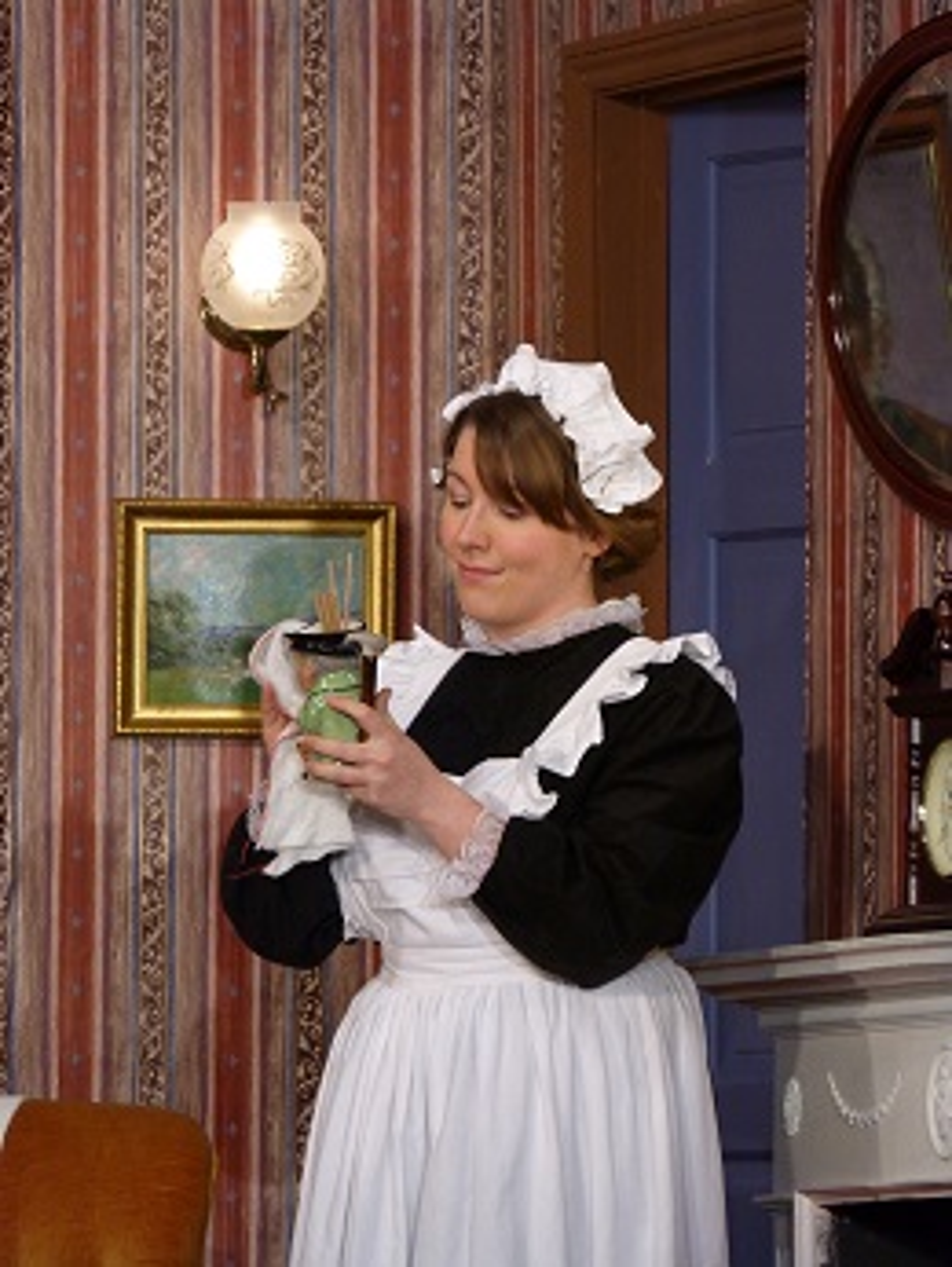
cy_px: 634
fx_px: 13771
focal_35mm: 376
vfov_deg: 5.3
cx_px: 476
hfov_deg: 4.0
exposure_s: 1/100
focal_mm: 67.7
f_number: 4.2
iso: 400
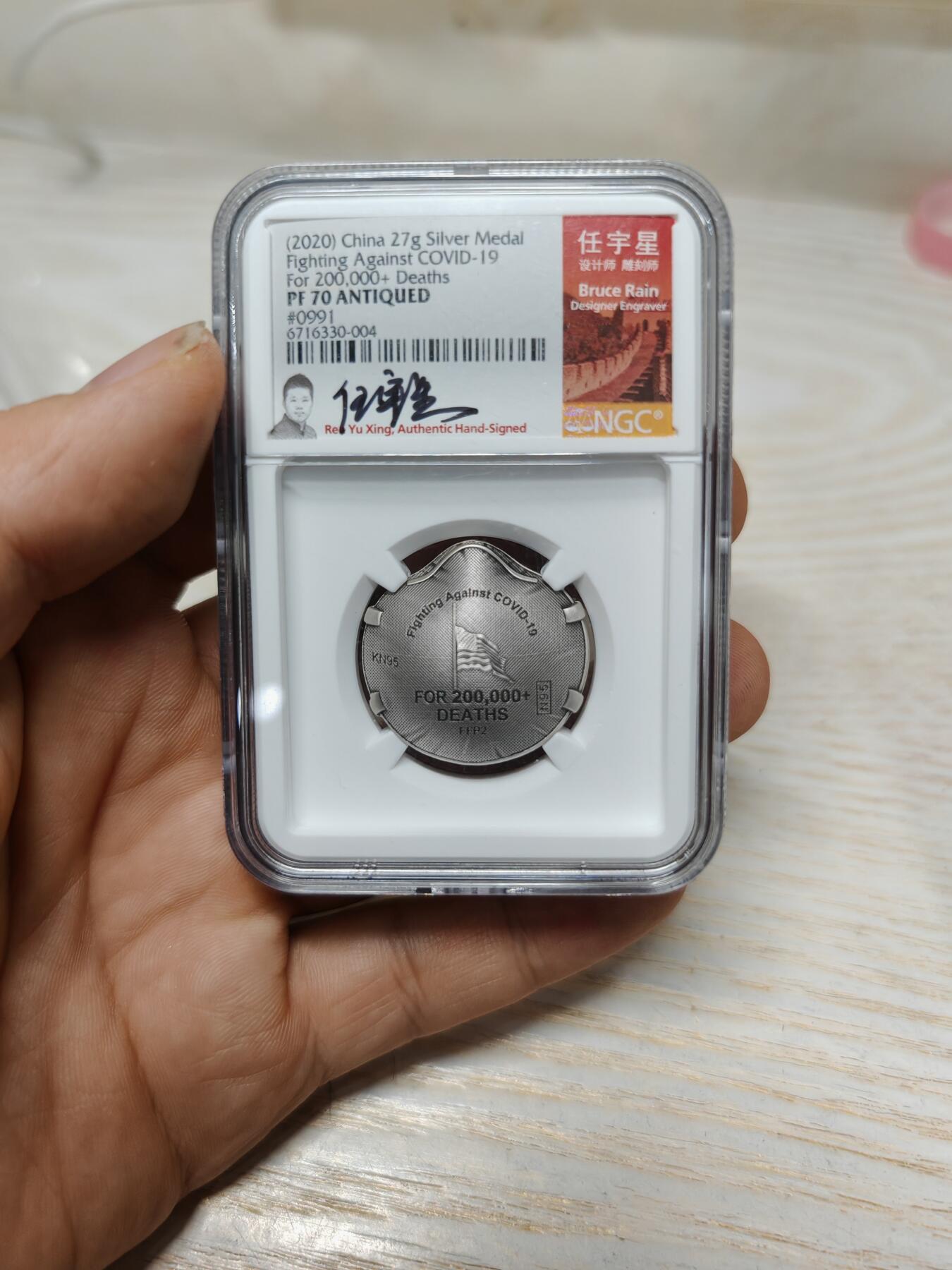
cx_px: 476
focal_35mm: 27
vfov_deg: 65.3
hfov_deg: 51.4
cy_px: 635
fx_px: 990
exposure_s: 1/1000
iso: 800
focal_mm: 7.62
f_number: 1.6
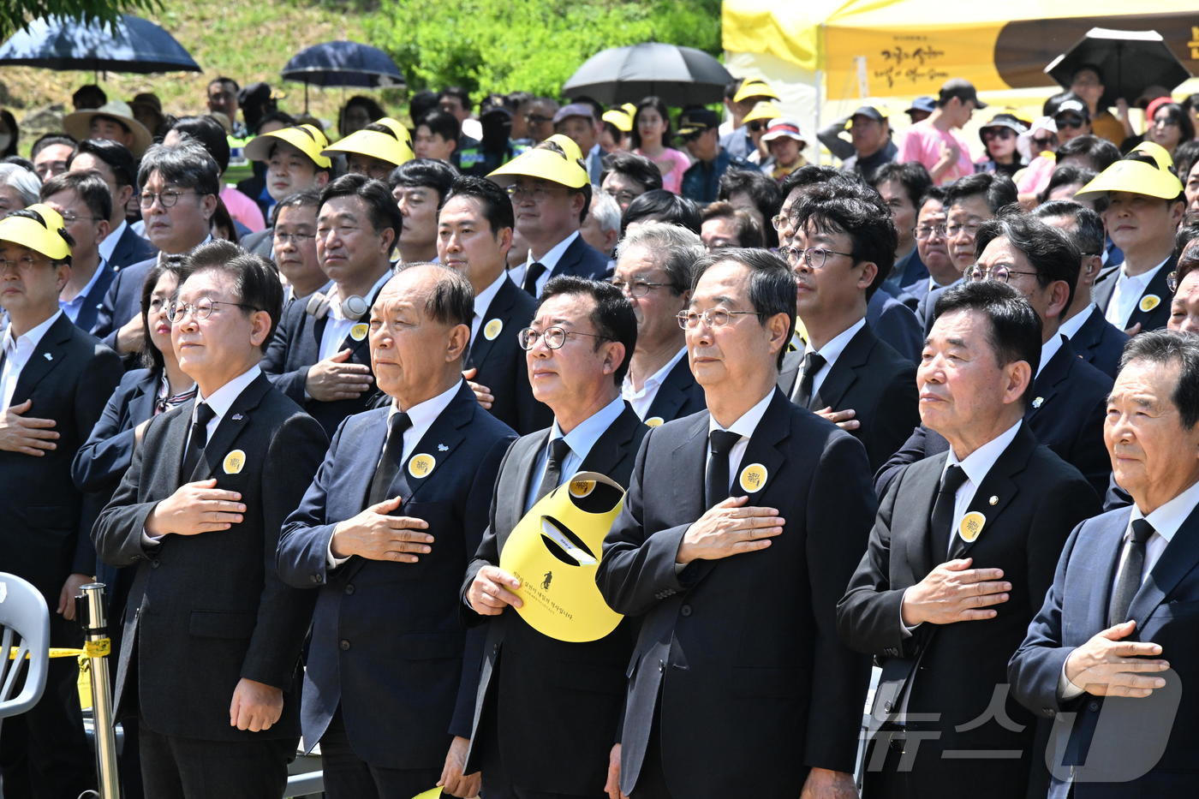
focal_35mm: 200
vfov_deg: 6.9
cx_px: 600
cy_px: 400
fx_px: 6660
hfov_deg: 10.3
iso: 3200
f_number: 16
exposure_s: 1/800
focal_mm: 200
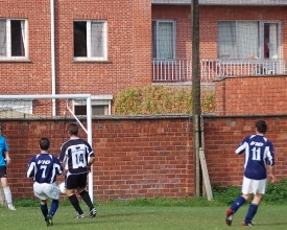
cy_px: 163
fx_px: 2735
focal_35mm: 322
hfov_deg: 6.0
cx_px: 121
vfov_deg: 4.8
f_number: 4.8
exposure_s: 1/1000
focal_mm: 105
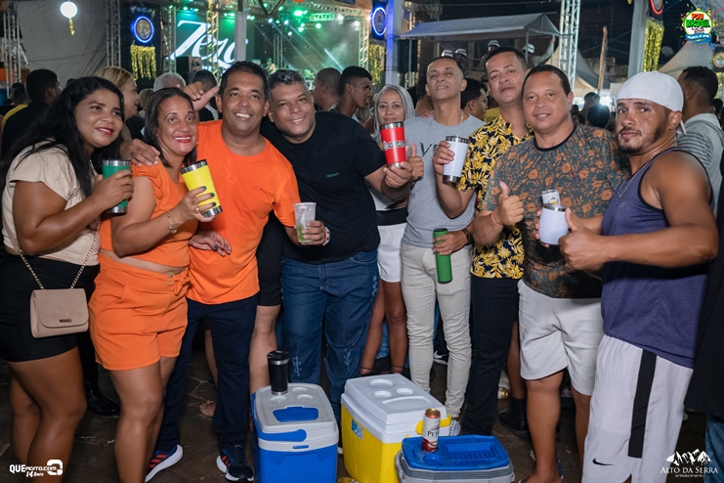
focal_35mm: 36
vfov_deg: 36.9
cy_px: 242
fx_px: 724
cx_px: 362
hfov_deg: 53.1
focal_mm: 24
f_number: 3.2
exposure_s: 1/160
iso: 2500
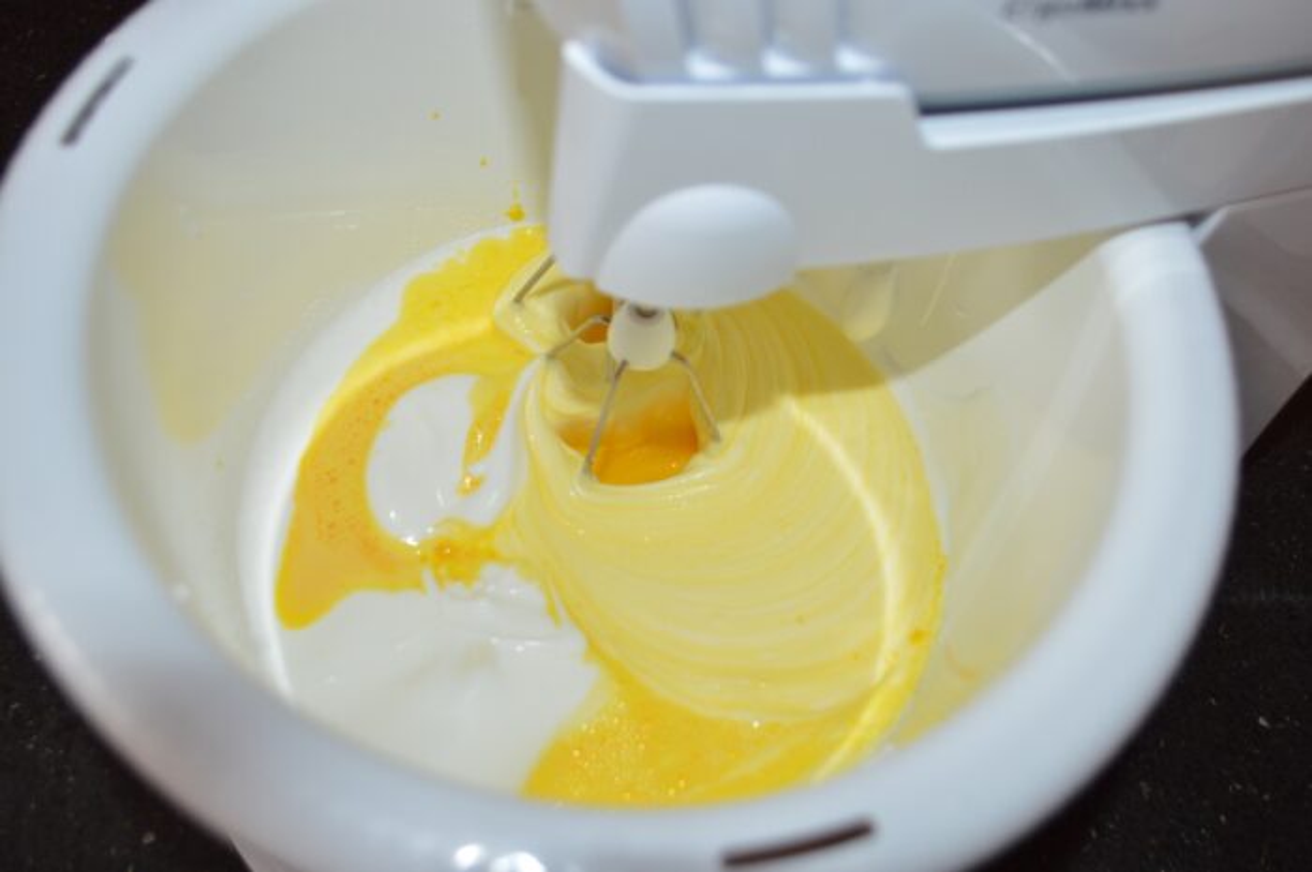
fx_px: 1201
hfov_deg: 57.3
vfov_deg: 39.9
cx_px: 656
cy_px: 436
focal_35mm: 33
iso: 400
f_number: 4
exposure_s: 1/60
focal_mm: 22
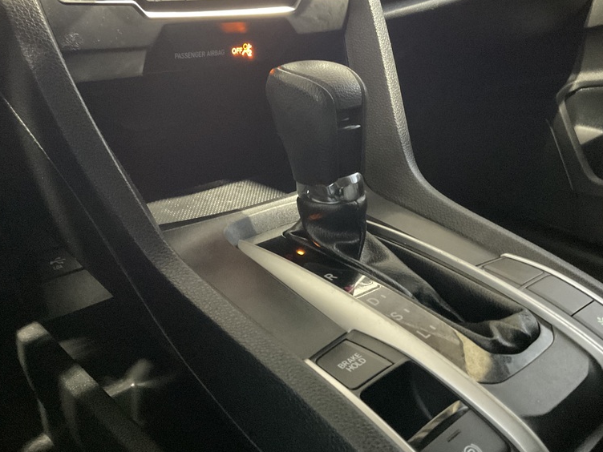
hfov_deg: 50.1
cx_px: 310
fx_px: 645
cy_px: 180
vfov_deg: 38.5
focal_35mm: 37
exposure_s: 1/15
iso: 1000
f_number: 1.8
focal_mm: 3
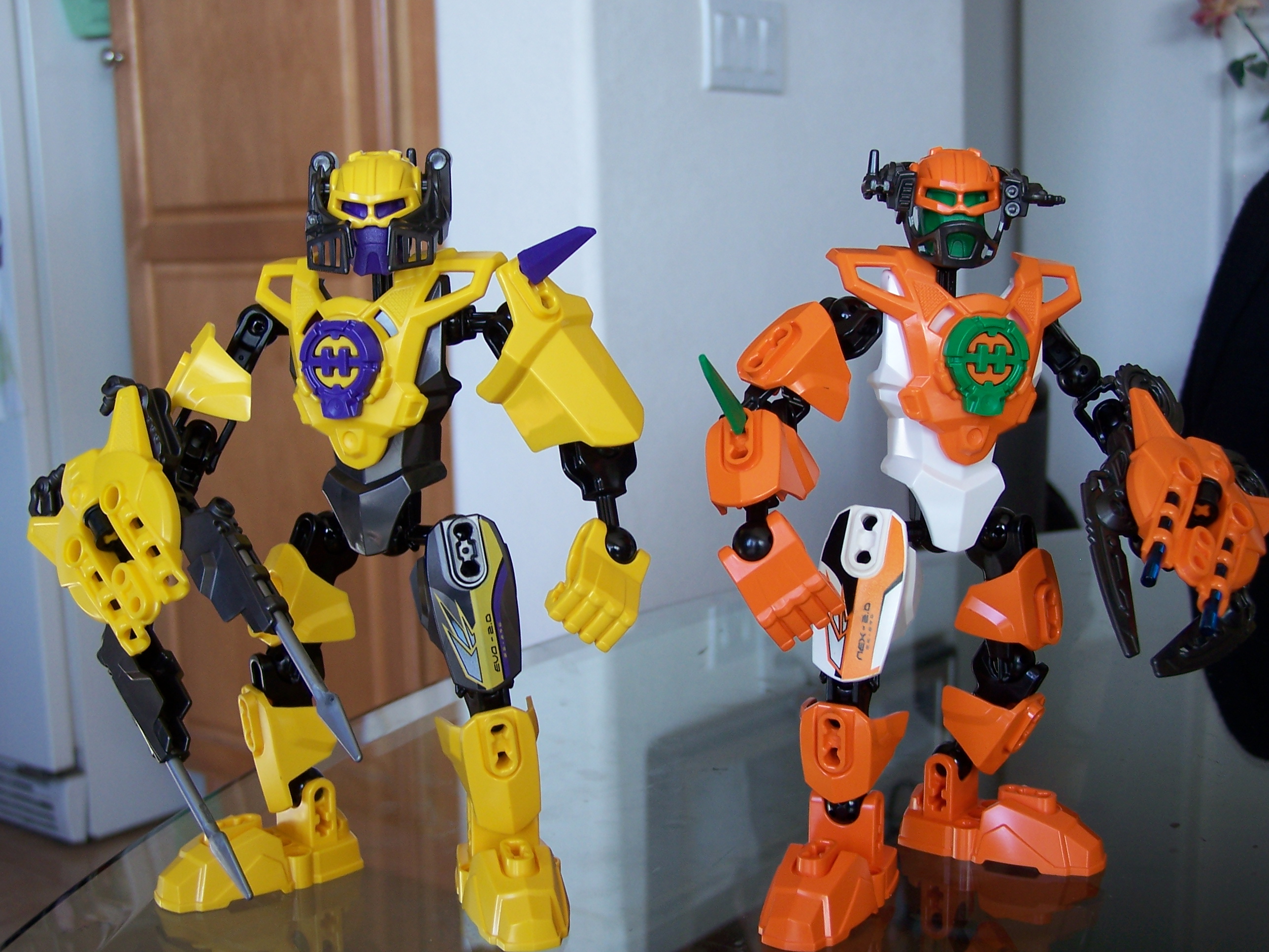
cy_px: 476
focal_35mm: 48
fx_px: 1760
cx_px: 634
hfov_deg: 39.7
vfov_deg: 30.3
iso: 80
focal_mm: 8
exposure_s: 1/40
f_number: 3
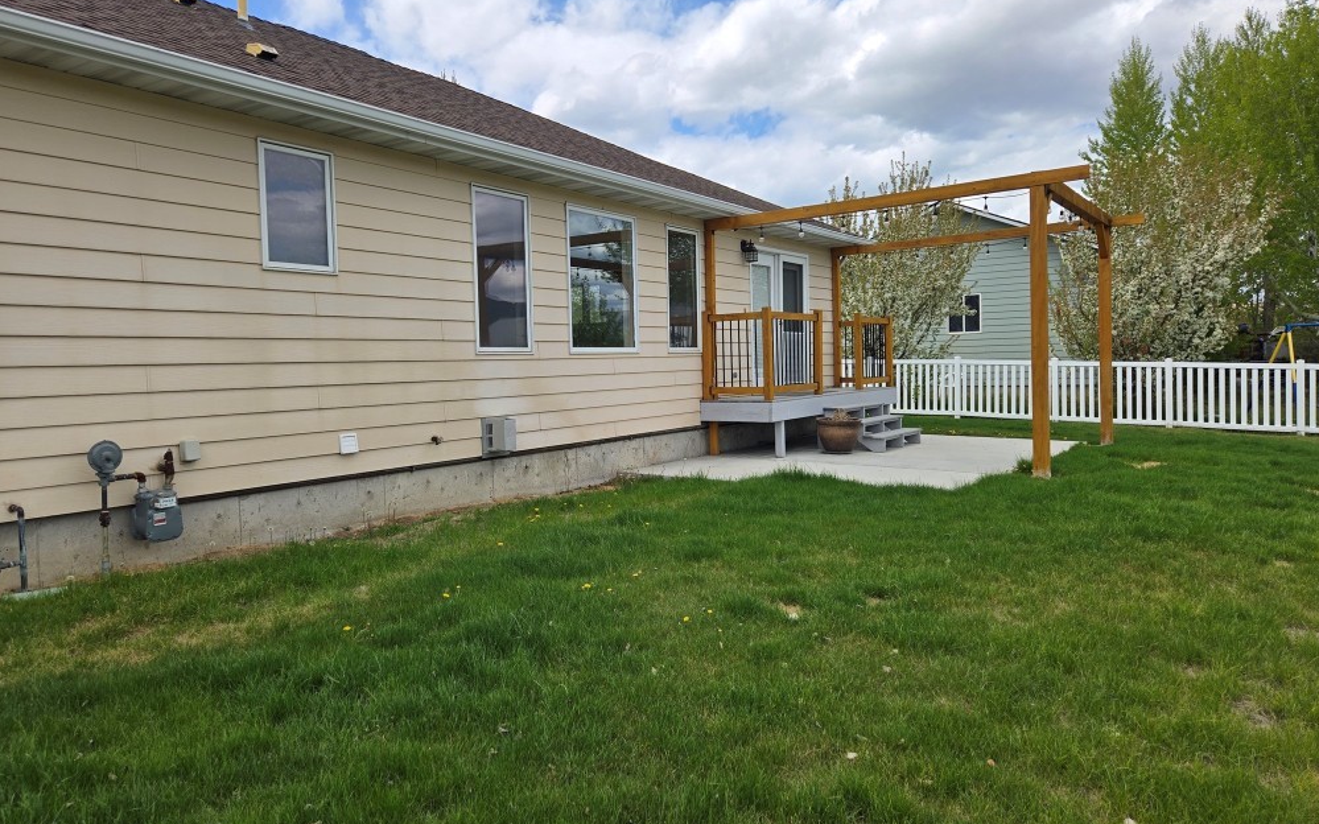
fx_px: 899
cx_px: 665
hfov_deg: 72.6
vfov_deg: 49.3
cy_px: 397
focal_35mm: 25
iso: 25
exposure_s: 1/1550
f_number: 1.8
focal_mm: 5.4
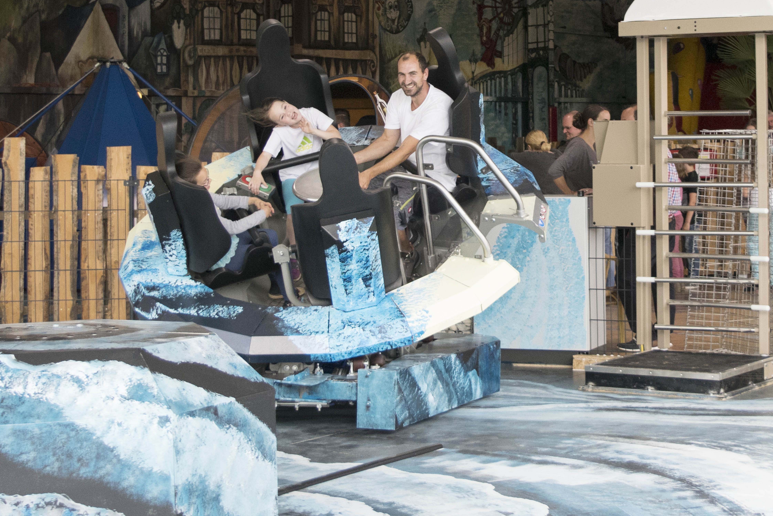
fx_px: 1031
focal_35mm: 48
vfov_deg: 28.0
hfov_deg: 40.7
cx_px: 271
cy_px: 312
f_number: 4
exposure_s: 1/640
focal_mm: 24
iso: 800
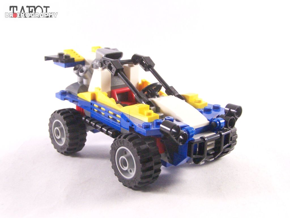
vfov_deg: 28.6
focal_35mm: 51
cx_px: 145
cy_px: 109
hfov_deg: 37.5
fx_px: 427
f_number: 4
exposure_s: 1/60
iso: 400
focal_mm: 8.5
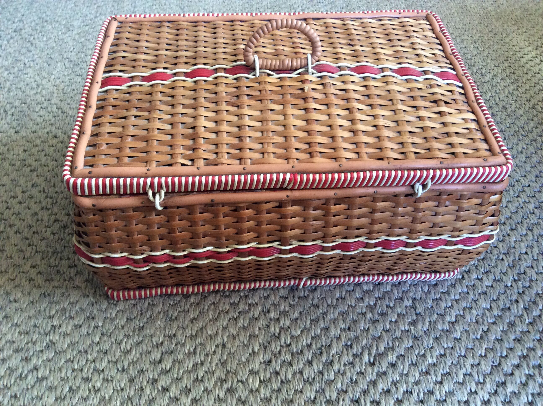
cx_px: 272
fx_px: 501
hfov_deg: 56.9
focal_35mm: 32
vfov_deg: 44.1
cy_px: 203
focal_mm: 3.3
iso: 200
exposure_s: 1/25
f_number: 2.4
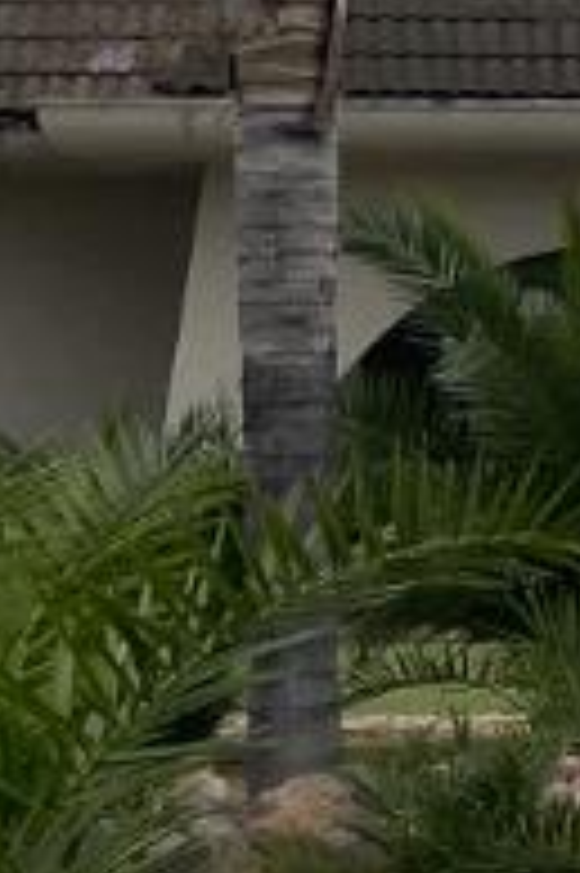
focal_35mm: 201
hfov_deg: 6.2
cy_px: 461
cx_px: 1888
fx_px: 4866
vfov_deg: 10.2
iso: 32
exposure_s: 1/796
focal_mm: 5.1
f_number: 1.6
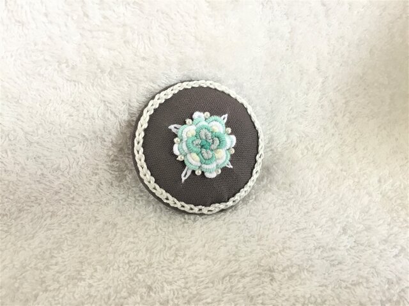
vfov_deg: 45.4
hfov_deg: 58.4
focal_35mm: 31
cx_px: 204
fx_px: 366
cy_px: 153
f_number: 2.4
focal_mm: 3.3
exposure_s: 1/30
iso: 64
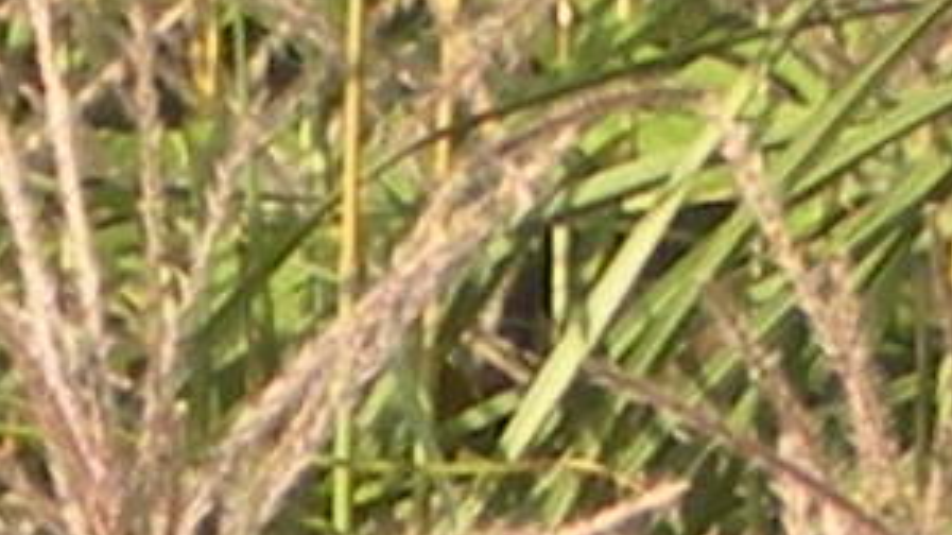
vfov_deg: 7.2
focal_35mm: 168
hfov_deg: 12.3
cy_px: 318
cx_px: 1369
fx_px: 4240
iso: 64
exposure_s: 1/176
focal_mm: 6.3
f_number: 3.5
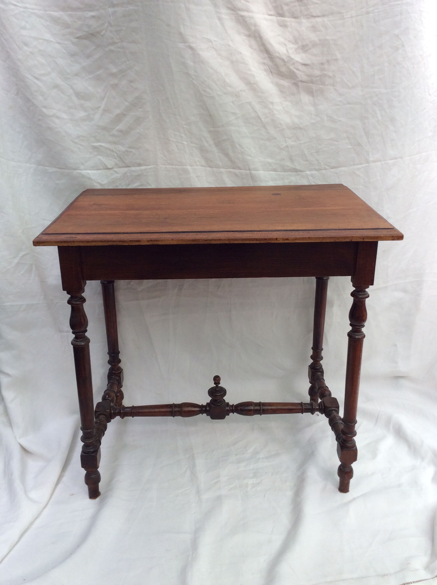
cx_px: 218
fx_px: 540
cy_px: 292
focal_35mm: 32
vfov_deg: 56.9
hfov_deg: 44.1
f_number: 2.4
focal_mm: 3.3
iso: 32
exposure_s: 1/116
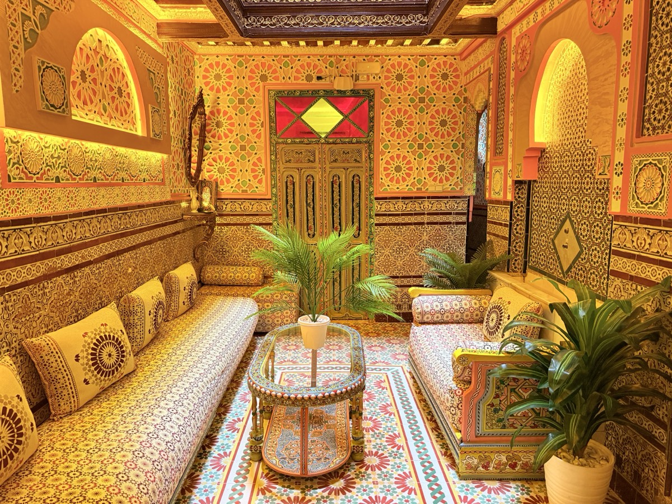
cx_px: 336
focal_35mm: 24
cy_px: 252
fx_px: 466
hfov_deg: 71.6
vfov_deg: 56.8
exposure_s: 1/100
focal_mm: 6.76
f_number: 1.78
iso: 400
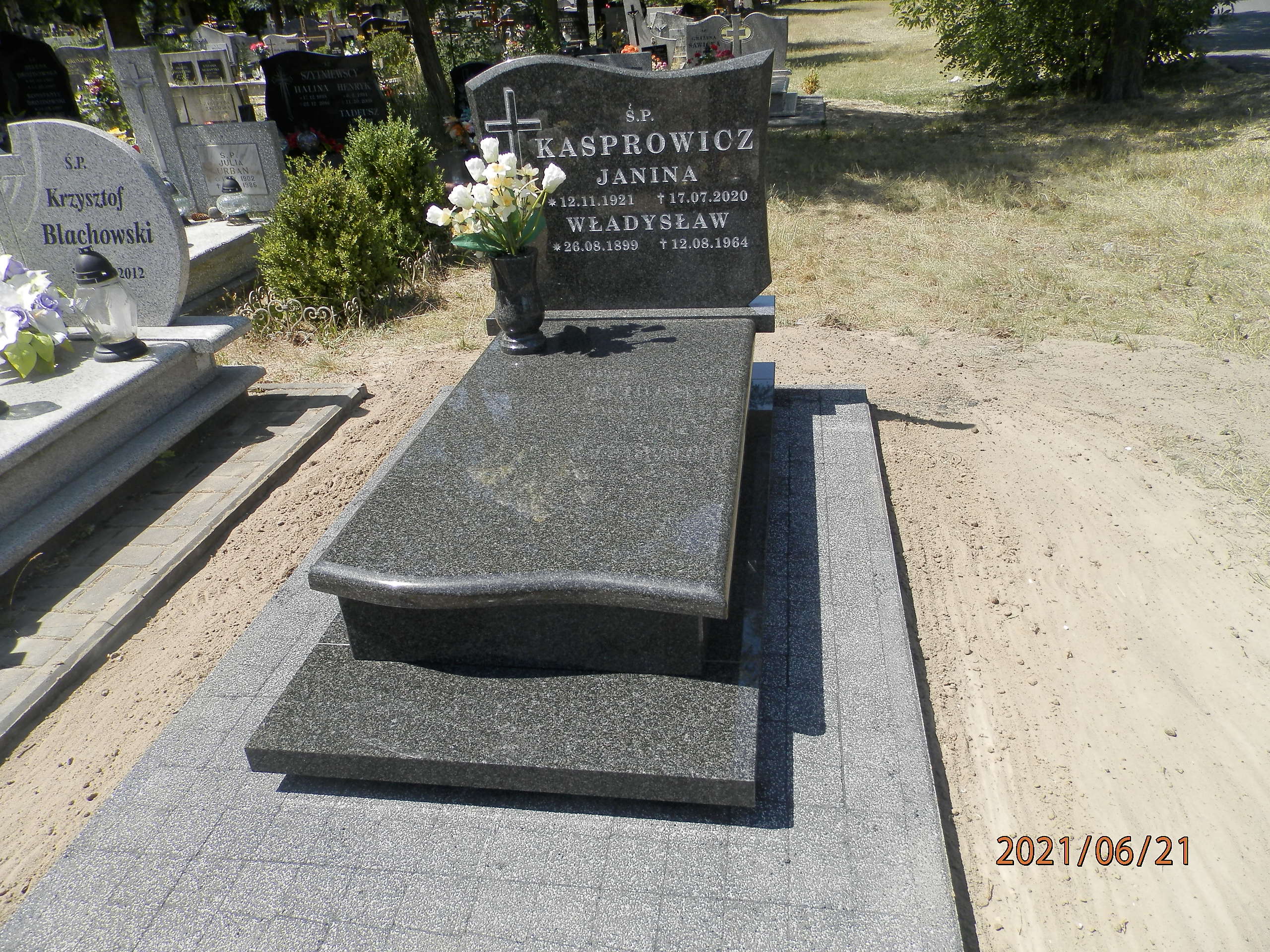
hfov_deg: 69.4
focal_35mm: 25
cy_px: 476
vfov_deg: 54.9
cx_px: 635
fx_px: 917
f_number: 3.1
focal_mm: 4.5
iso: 80
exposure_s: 1/1000
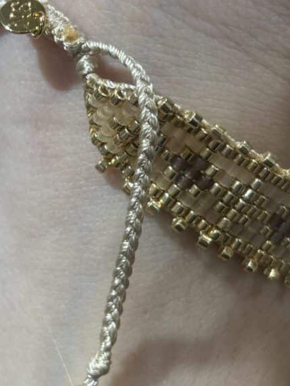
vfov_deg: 20.9
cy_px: 188
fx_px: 1049
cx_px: 63
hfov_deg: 15.6
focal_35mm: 94
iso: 50
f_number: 1.6
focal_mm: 5.96
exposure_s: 1/100
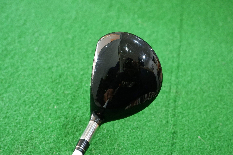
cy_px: 78
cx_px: 116
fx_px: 304
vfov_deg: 28.6
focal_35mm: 47
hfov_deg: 41.9
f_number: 4.7
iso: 3200
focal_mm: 31.4
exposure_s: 1/25
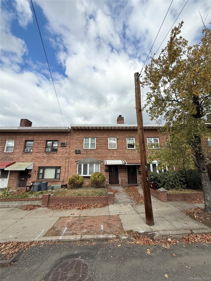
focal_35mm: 14
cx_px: 106
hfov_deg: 85.7
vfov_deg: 102.1
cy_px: 140
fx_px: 114
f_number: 2.2
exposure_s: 1/1961
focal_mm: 2.22
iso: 50
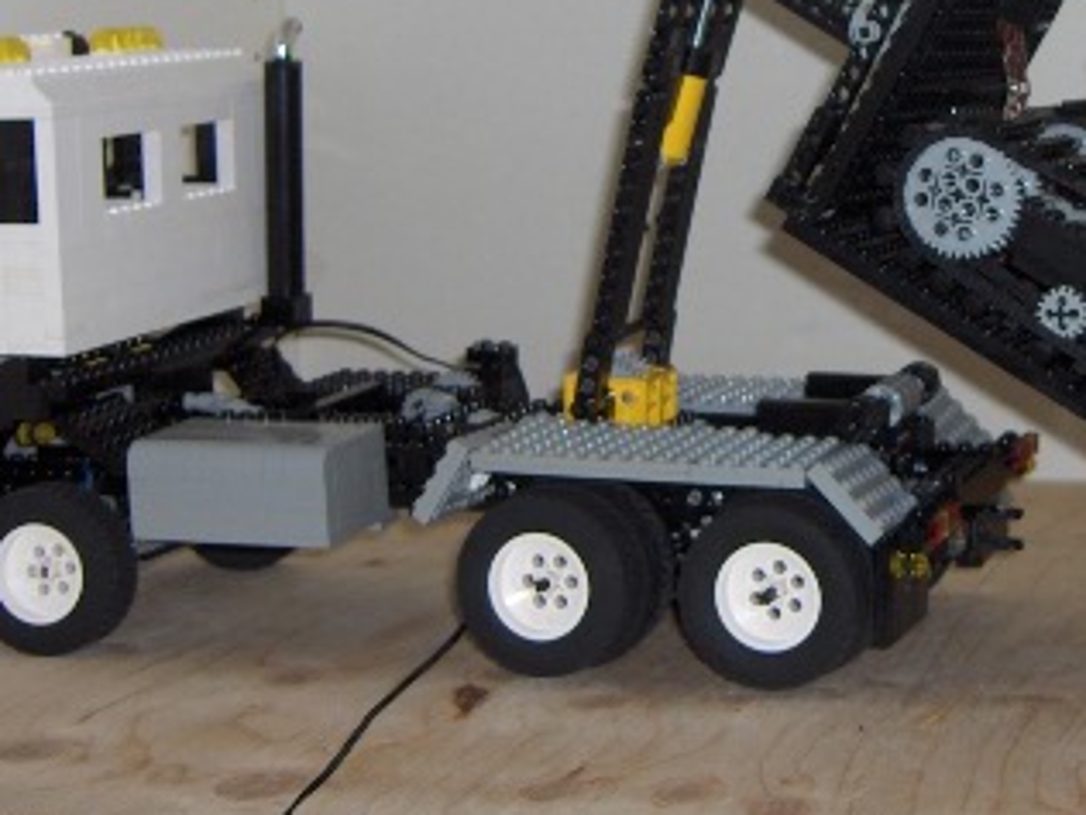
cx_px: 869
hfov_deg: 24.3
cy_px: 117
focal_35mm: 79
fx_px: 2478
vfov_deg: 18.4
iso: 100
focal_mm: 8
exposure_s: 1/60
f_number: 2.8
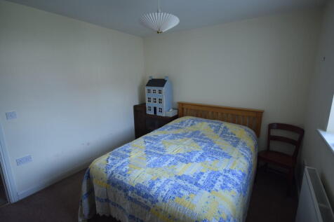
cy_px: 111
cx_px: 167
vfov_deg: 69.6
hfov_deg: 92.5
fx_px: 160
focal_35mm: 17
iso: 450
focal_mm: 11.5
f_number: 4.2
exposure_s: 1/60
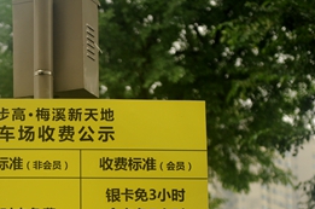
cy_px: 219
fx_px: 1406
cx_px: 51
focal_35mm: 161
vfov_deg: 8.4
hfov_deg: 12.7
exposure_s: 1/800
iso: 500
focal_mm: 70
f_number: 2.8
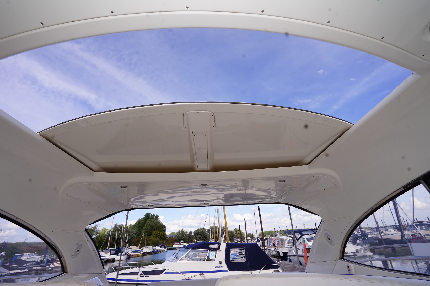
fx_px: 203
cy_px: 143
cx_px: 215
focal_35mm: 17
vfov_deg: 70.4
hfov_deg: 93.3
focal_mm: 17
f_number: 11
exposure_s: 1/125
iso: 100
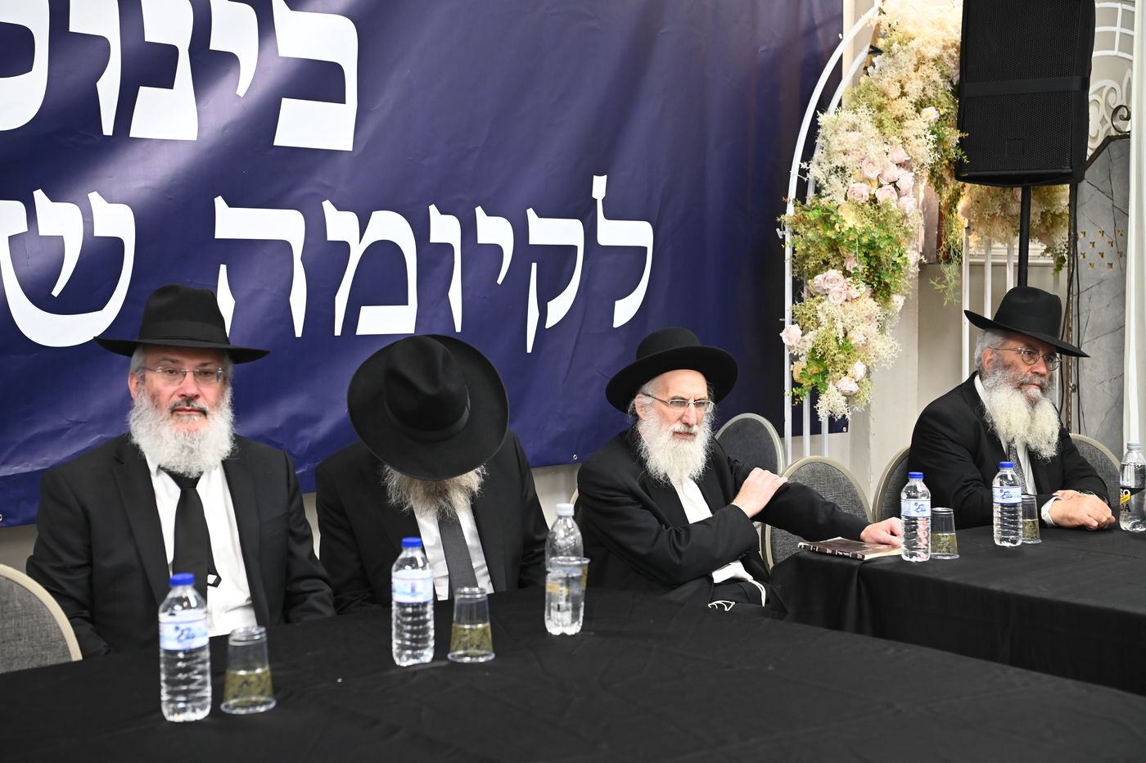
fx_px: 1654
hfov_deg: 38.2
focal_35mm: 52
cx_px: 573
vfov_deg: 26.0
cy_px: 382
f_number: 4.5
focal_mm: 52
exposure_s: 1/160
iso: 2000
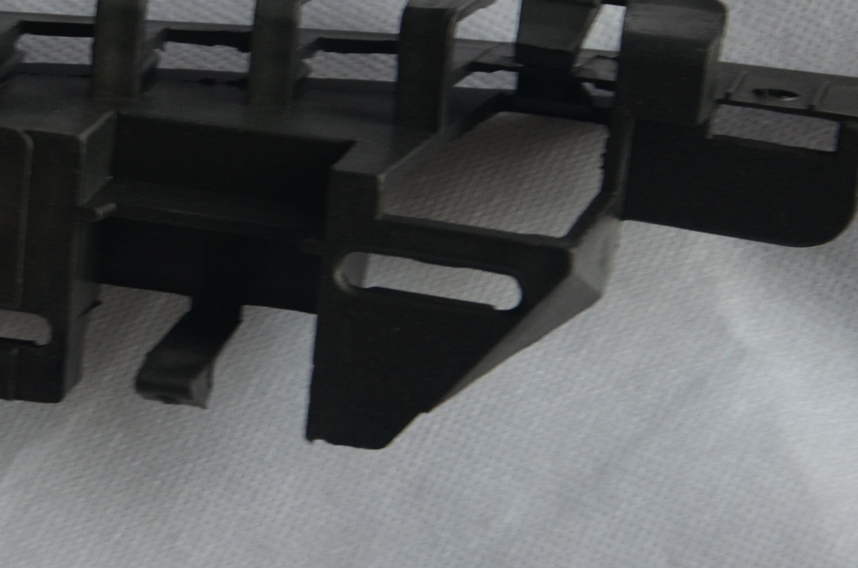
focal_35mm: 189
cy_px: 107
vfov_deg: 7.2
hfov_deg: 10.9
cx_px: 216
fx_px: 4495
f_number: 5.6
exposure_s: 1/125
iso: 400
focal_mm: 50
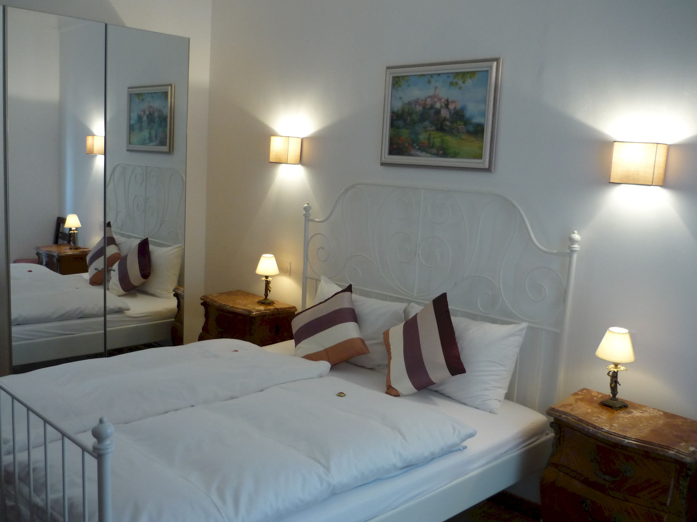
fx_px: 664
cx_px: 348
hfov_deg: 55.4
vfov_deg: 42.9
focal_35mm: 33
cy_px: 261
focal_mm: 5.5
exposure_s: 1/30
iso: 200
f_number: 2.8
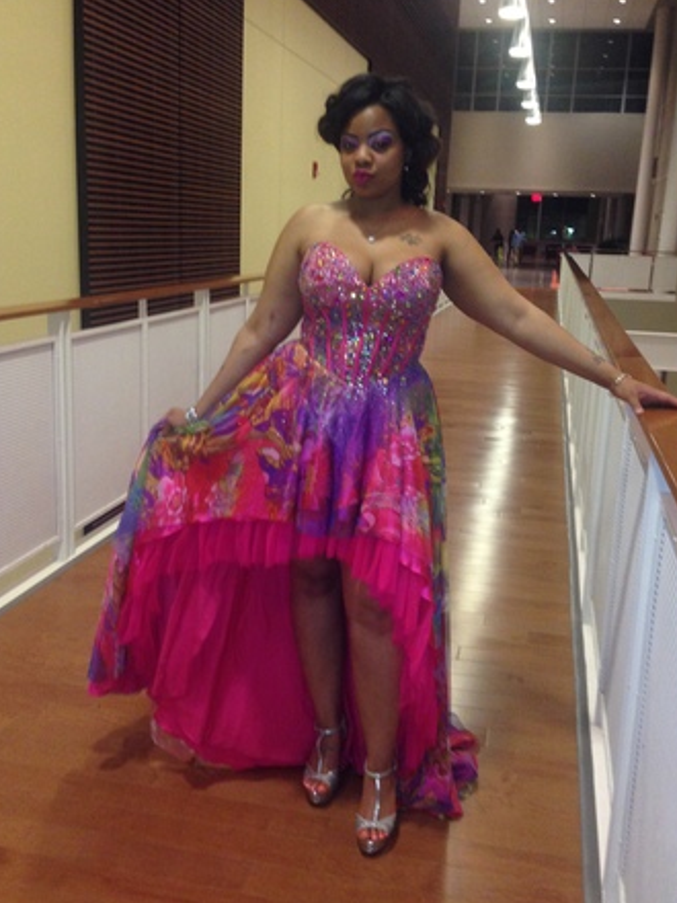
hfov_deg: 39.6
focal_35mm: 36
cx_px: 355
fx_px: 939
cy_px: 431
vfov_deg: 51.3
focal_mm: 4.12
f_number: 2.4
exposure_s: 1/20
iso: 200
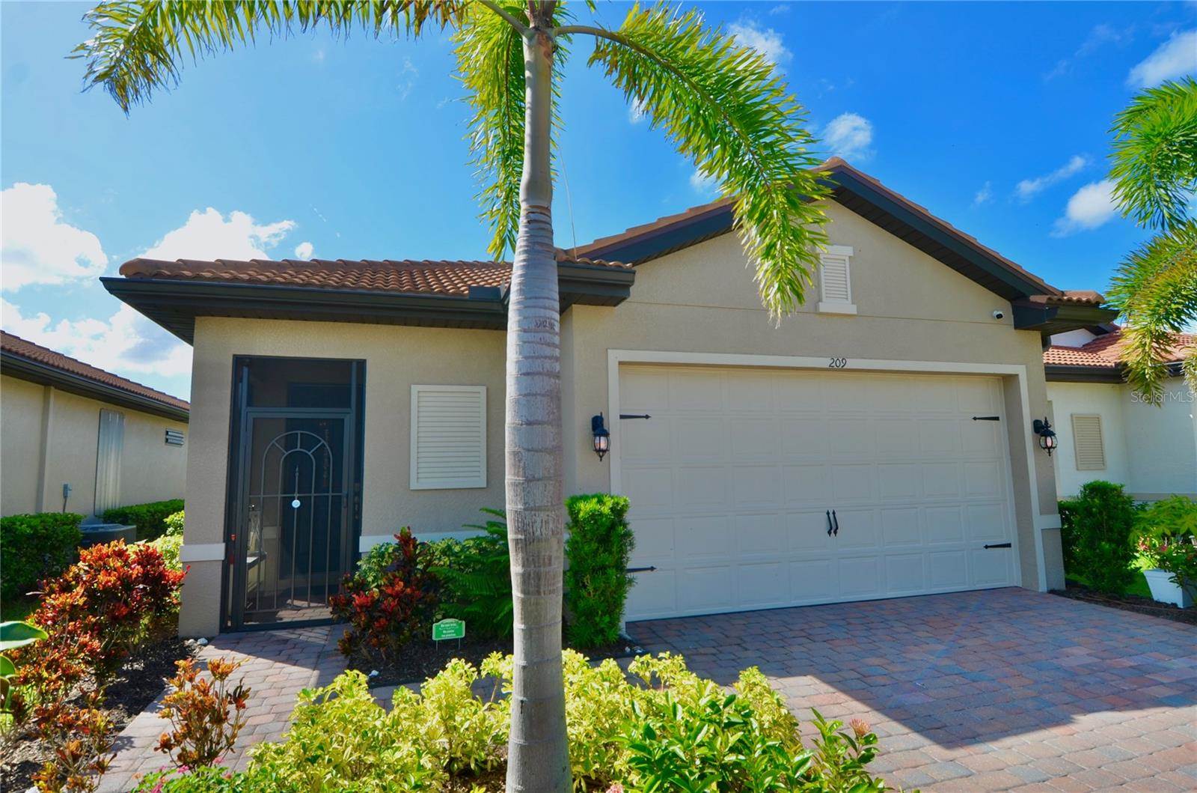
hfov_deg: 53.2
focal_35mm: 36
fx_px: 1194
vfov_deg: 36.7
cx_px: 598
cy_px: 396
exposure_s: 1/250
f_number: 8
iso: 110
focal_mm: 24
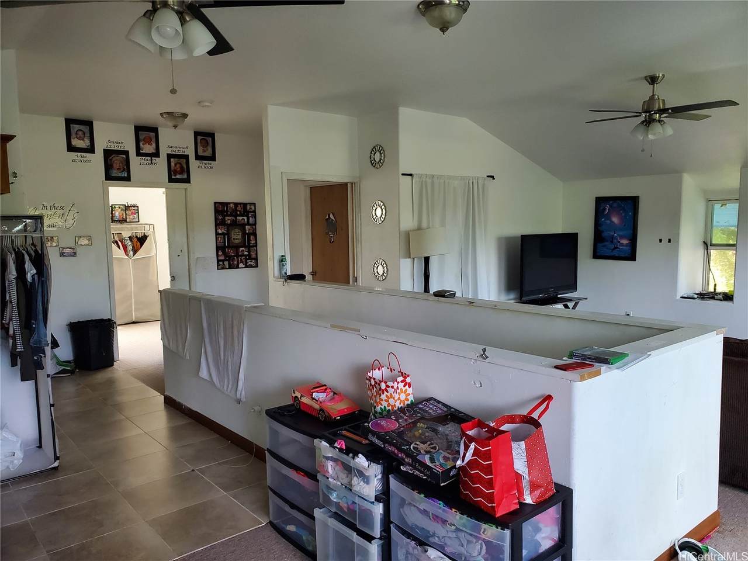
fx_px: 562
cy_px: 280
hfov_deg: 67.3
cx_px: 374
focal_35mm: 26
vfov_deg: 53.1
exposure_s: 1/120
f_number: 2.4
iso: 320
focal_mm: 4.3
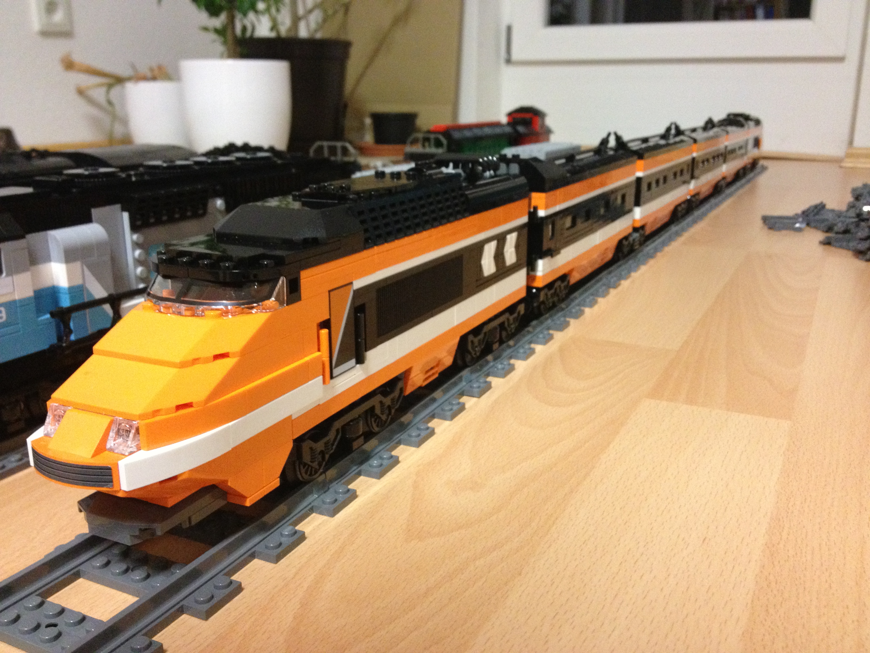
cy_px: 326
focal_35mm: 35
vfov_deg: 40.7
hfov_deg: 52.6
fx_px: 880
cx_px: 435
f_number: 2.4
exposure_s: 1/15
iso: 400
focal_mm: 4.28
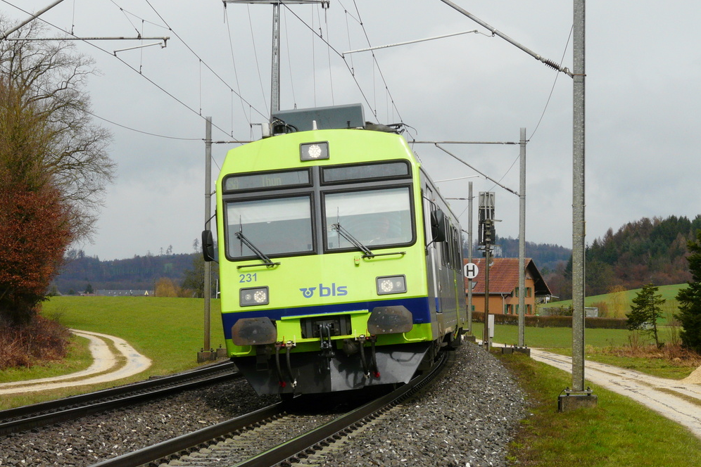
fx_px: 2278
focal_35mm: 117
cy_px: 244
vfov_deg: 11.7
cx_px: 350
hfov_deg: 17.5
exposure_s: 1/400
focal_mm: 18.3
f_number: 5.6
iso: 100
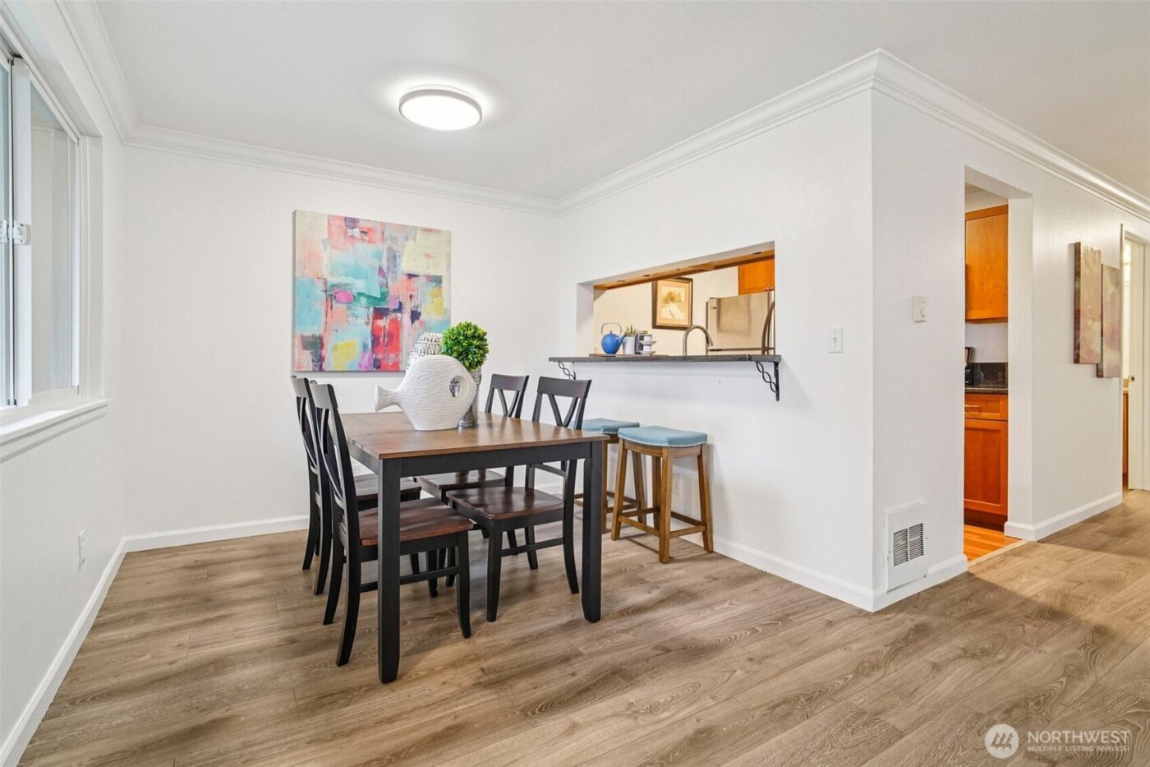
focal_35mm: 16
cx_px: 575
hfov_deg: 96.7
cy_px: 384
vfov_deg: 73.7
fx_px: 511
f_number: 8
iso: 1600
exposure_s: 1/13
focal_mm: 16
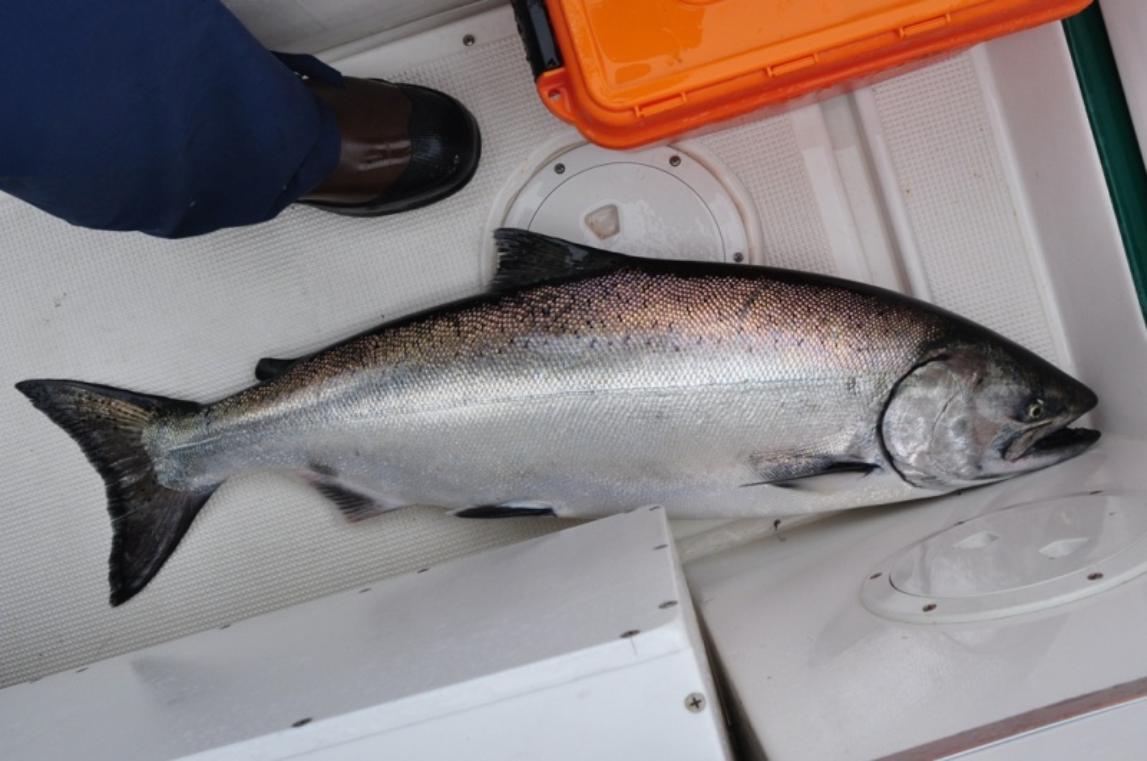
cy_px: 380
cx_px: 574
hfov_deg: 53.2
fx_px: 1145
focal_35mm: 36
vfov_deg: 36.8
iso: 400
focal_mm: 24
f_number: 10
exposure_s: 1/250
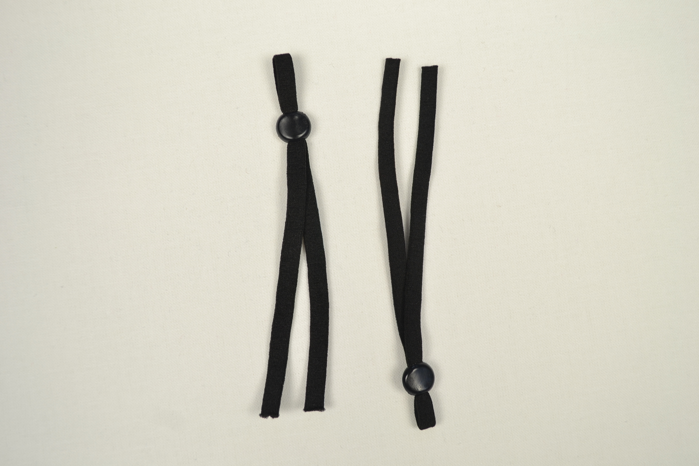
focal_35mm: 36
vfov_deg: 36.9
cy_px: 233
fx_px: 699
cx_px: 350
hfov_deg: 53.1
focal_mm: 24
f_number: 5.6
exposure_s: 1/50
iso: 100
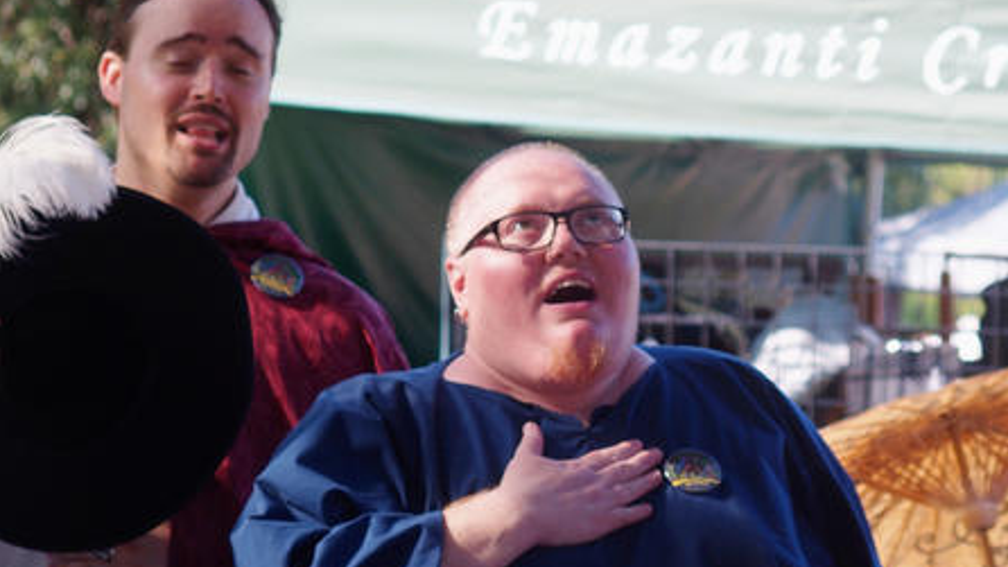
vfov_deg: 6.1
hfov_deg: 10.8
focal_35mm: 200
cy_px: 224
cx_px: 506
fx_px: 5346
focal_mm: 38.6
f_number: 2.8
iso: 100
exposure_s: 1/320
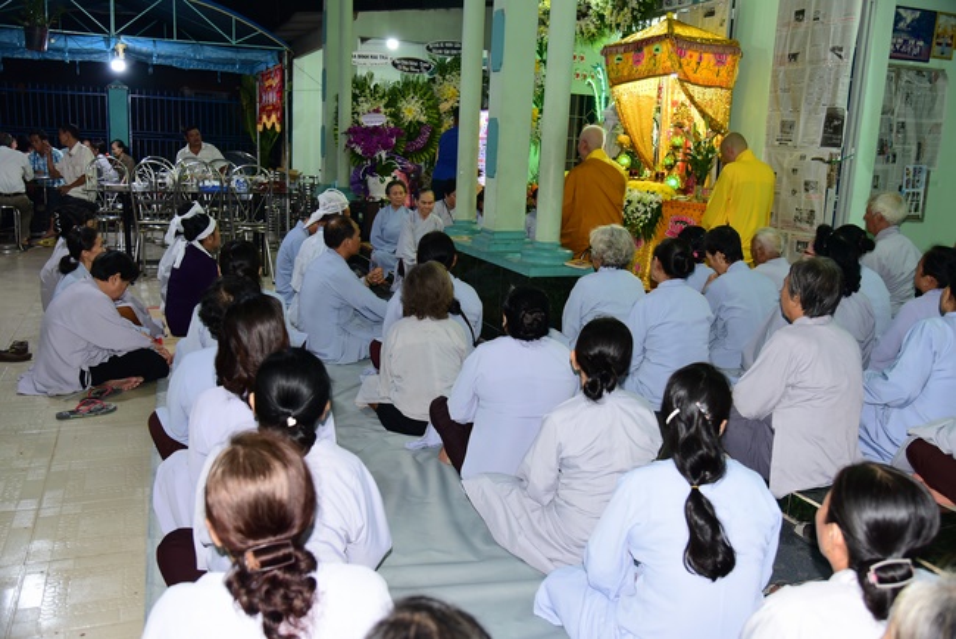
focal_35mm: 31
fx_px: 824
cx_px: 478
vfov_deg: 42.4
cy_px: 320
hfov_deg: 60.3
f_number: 4
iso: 1000
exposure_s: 1/40
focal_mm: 31
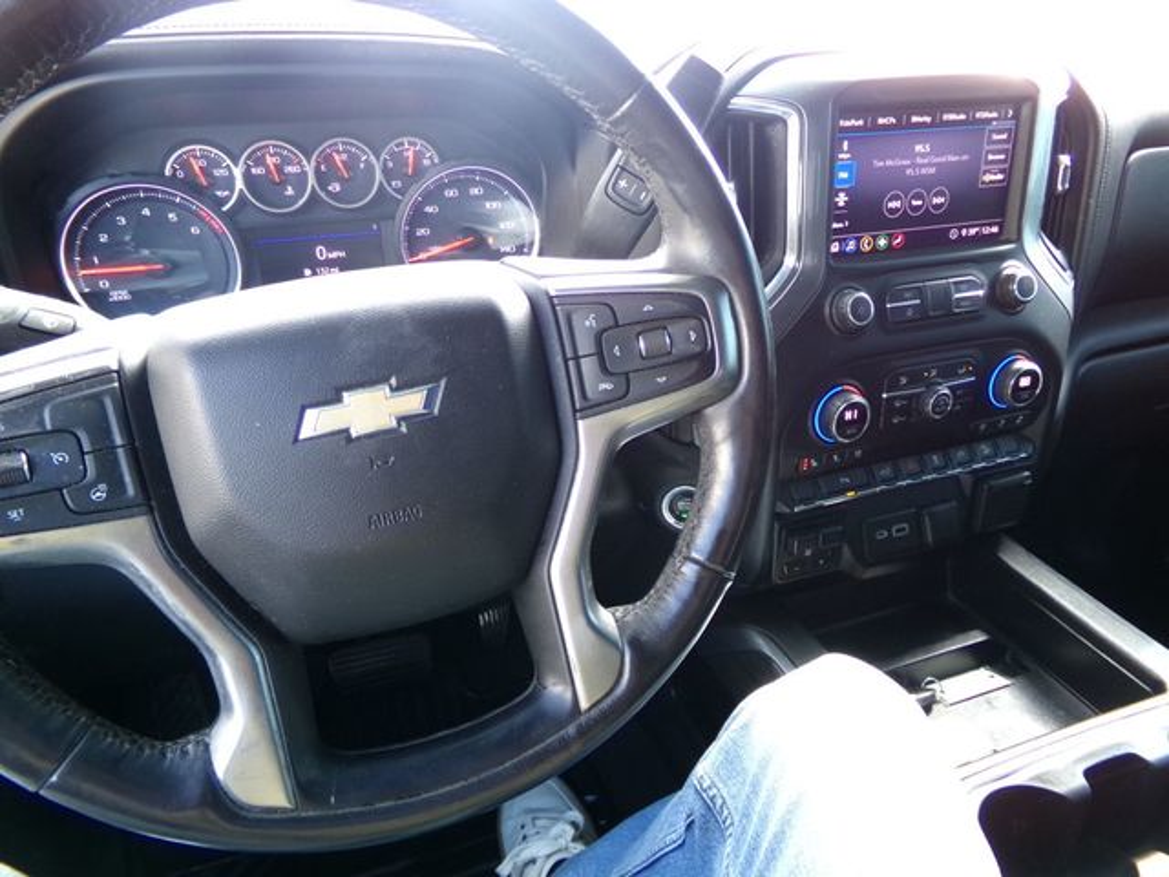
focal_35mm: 24
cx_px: 584
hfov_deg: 71.6
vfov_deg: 56.8
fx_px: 810
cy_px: 438
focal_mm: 4.3
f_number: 3.7
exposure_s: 1/17
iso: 200
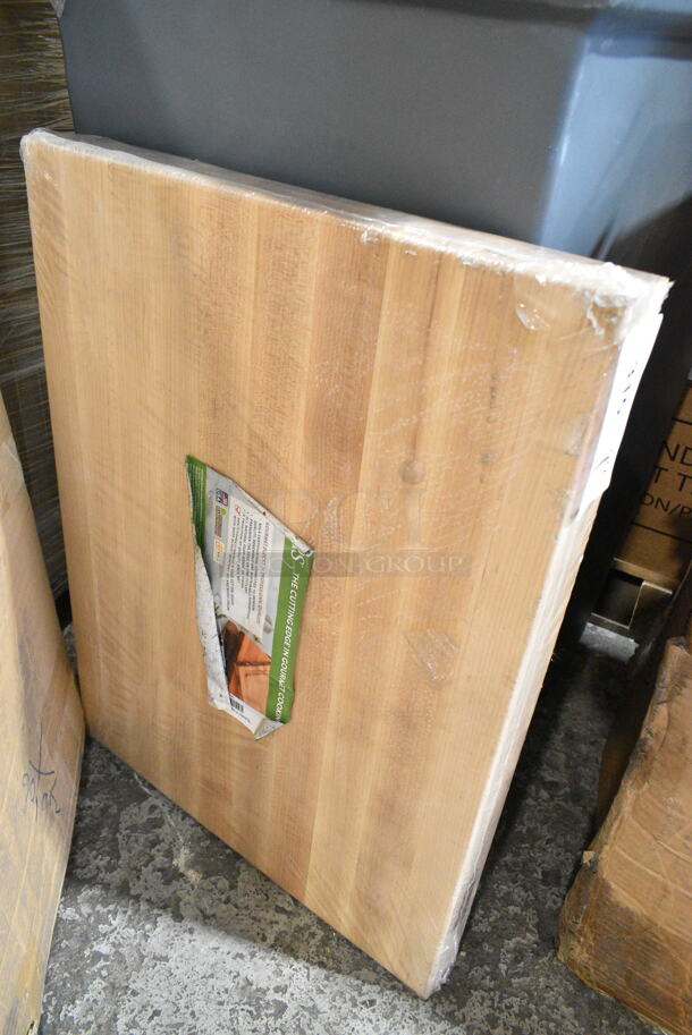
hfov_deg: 48.0
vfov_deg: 67.3
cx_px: 346
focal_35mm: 27
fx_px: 777
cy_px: 518
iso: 6400
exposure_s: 1/160
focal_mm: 18
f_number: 6.3
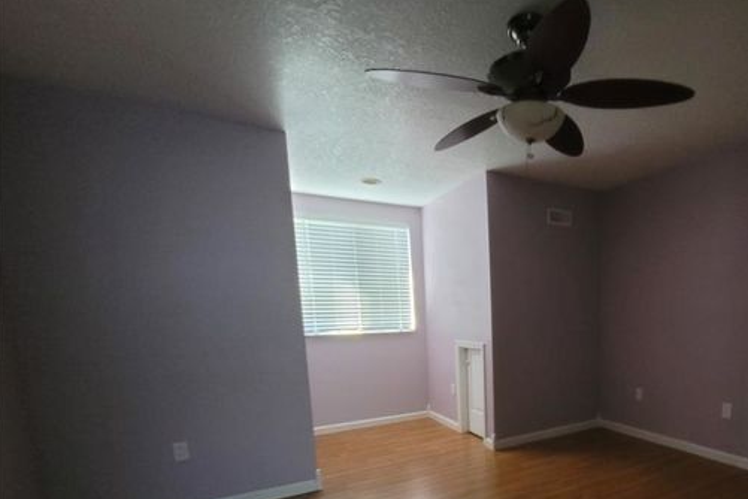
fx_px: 395
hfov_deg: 82.8
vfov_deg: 60.4
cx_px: 520
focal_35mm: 19
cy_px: 384
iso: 640
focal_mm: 2.2
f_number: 2.2
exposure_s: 1/24
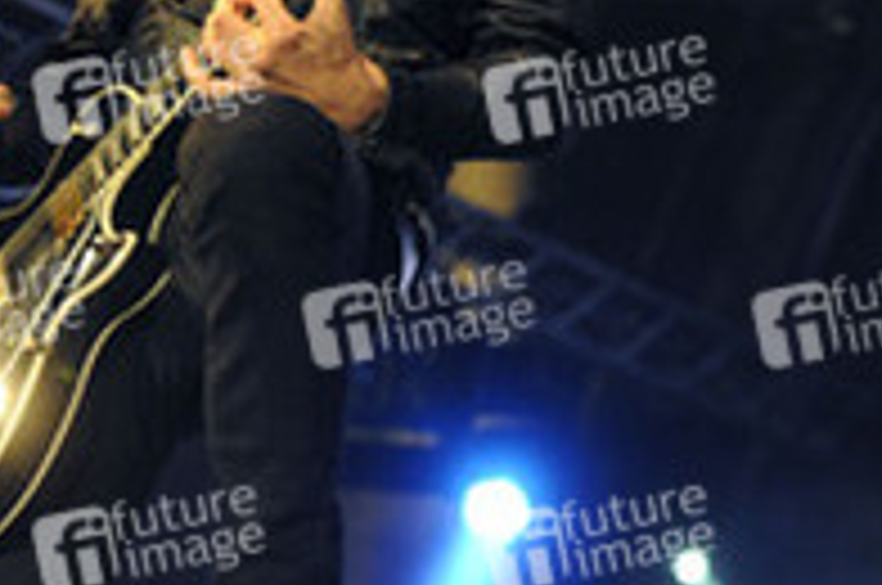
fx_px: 5626
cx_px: 29
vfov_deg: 5.9
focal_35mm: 230
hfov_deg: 8.9
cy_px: -22
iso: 5000
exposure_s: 1/200
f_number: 5.6
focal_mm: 100
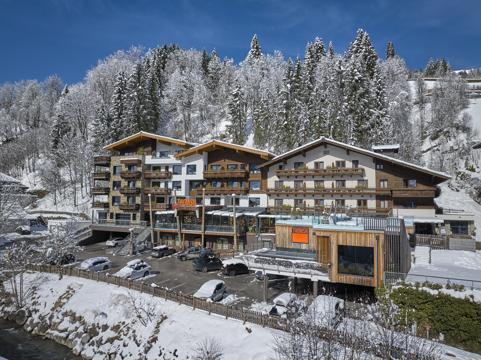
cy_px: 180
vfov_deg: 56.8
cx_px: 240
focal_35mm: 24
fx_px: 333
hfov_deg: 71.6
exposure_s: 1/4000
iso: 120
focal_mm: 12.29
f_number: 2.8
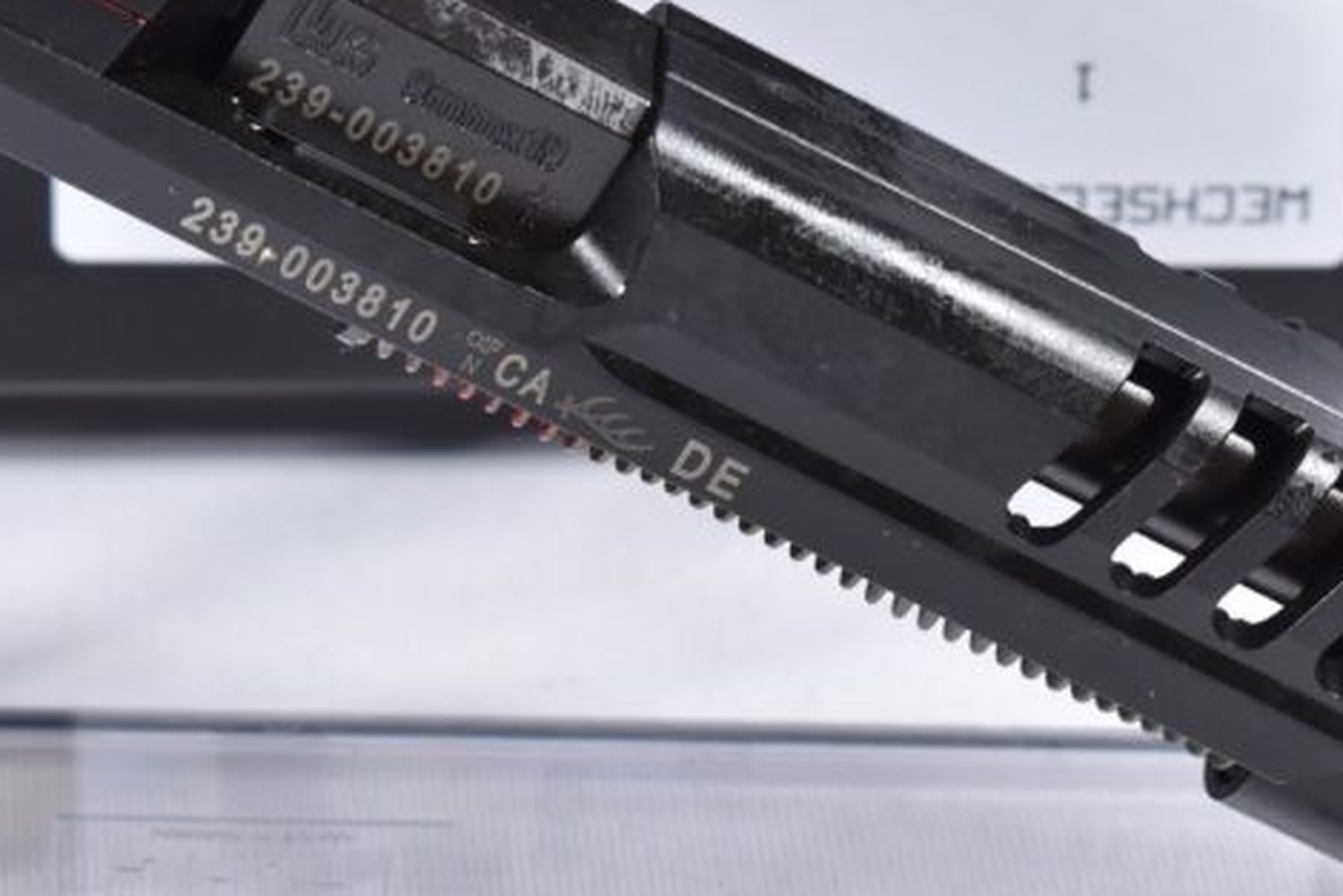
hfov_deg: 10.7
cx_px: 535
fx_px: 7164
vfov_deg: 7.1
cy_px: 80
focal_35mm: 192
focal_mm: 50
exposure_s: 1/30
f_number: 5.6
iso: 640
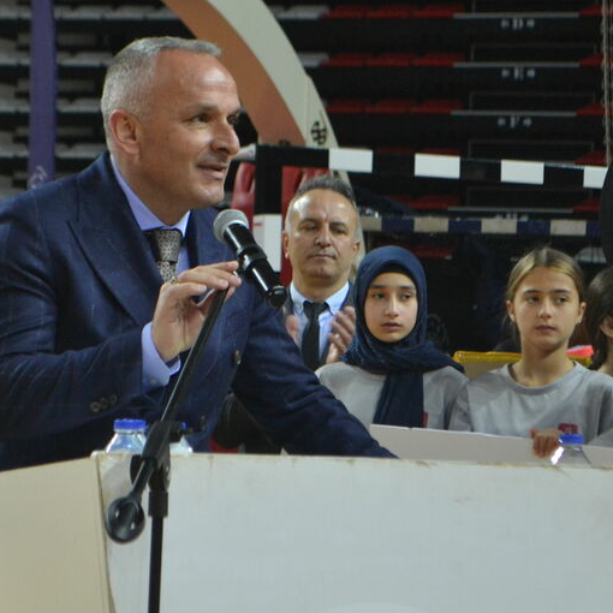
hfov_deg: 9.9
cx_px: 237
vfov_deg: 9.9
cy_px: 204
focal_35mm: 176
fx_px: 3527
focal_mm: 55
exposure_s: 1/60
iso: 720
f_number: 5.6
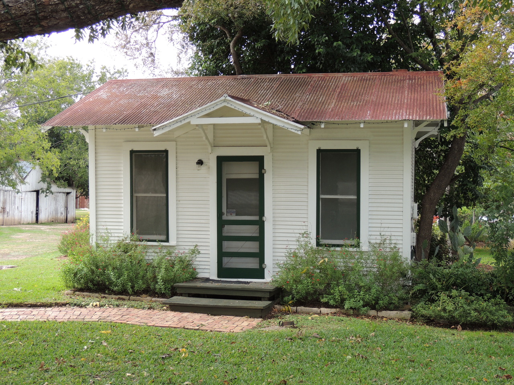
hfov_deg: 40.4
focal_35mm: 47
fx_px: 698
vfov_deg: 30.9
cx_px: 257
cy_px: 192
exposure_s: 1/100
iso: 100
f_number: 3.5
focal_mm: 8.3
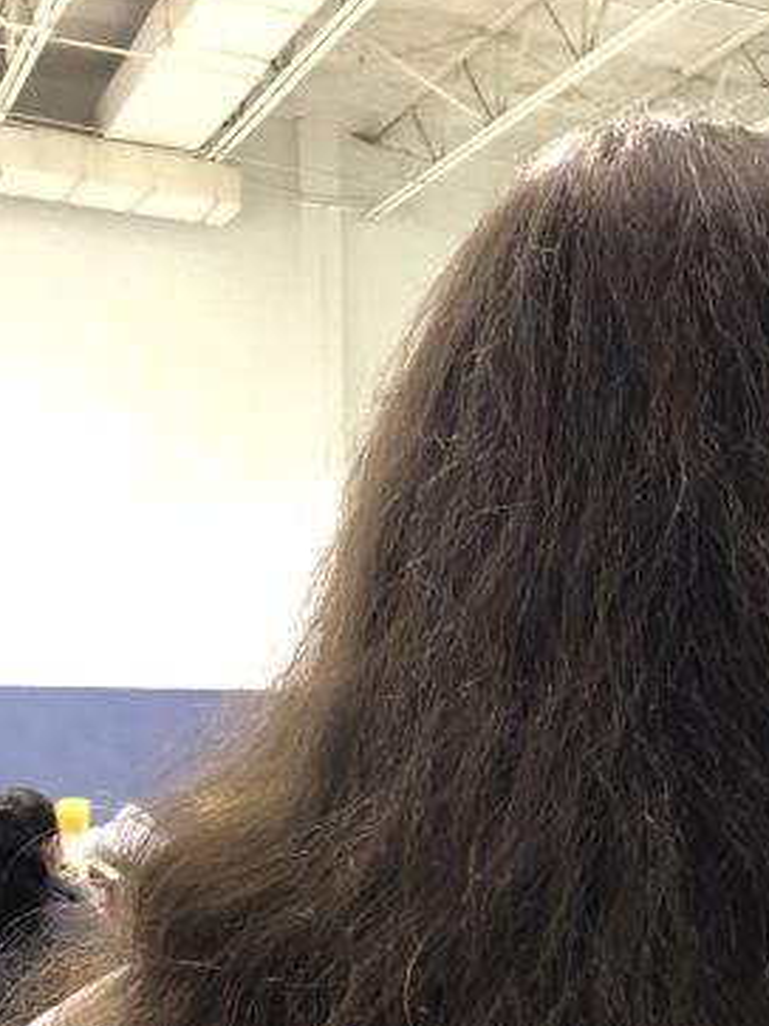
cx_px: 660
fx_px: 1630
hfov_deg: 25.9
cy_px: 991
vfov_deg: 32.5
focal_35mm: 55
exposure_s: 1/9
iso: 100
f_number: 1.8
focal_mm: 3.99
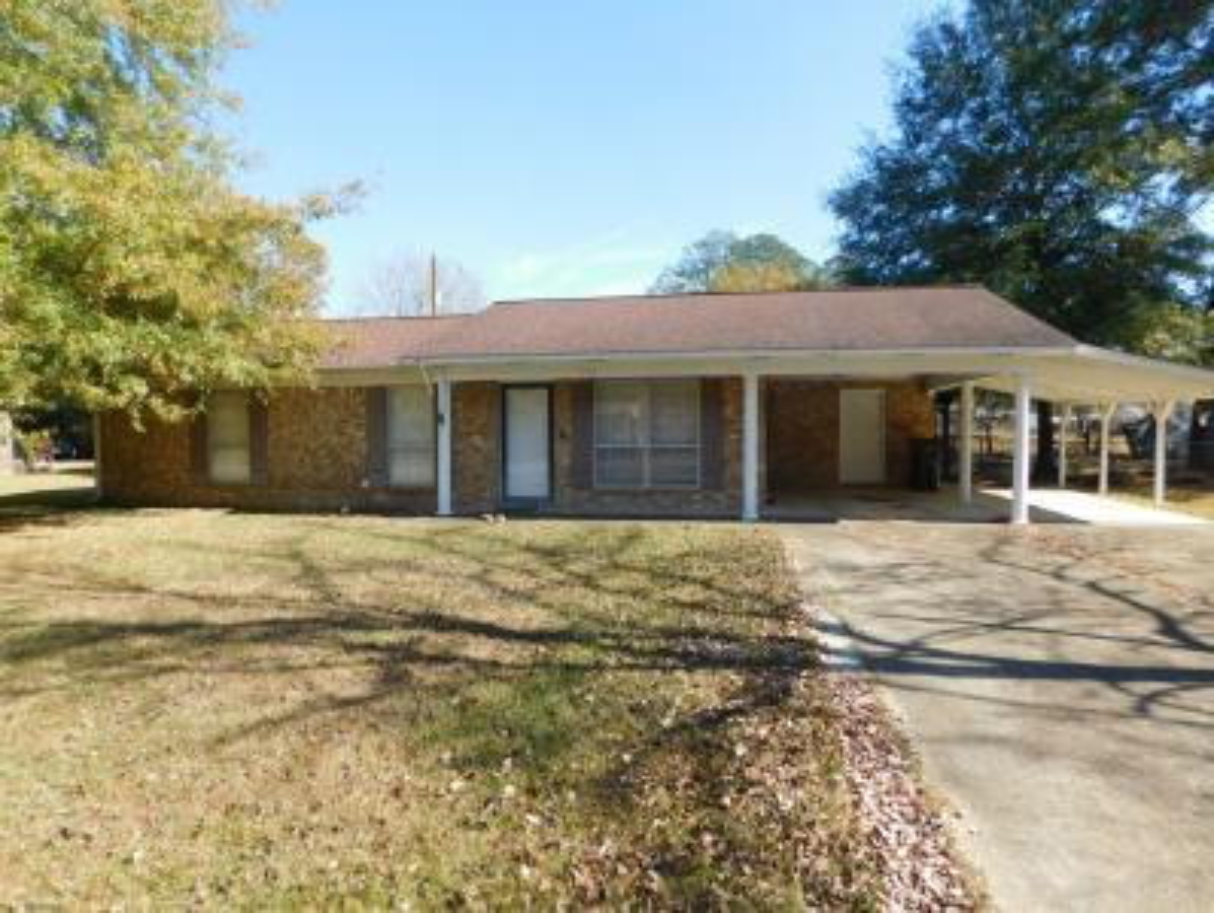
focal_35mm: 23
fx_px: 807
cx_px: 607
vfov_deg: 59.0
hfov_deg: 73.9
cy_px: 456
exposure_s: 1/640
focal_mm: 4
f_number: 3
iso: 125
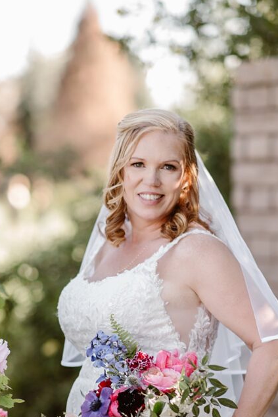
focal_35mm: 137
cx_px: 131
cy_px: 314
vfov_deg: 14.9
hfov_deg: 10.0
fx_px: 1588
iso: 200
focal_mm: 85
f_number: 1.8
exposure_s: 1/500
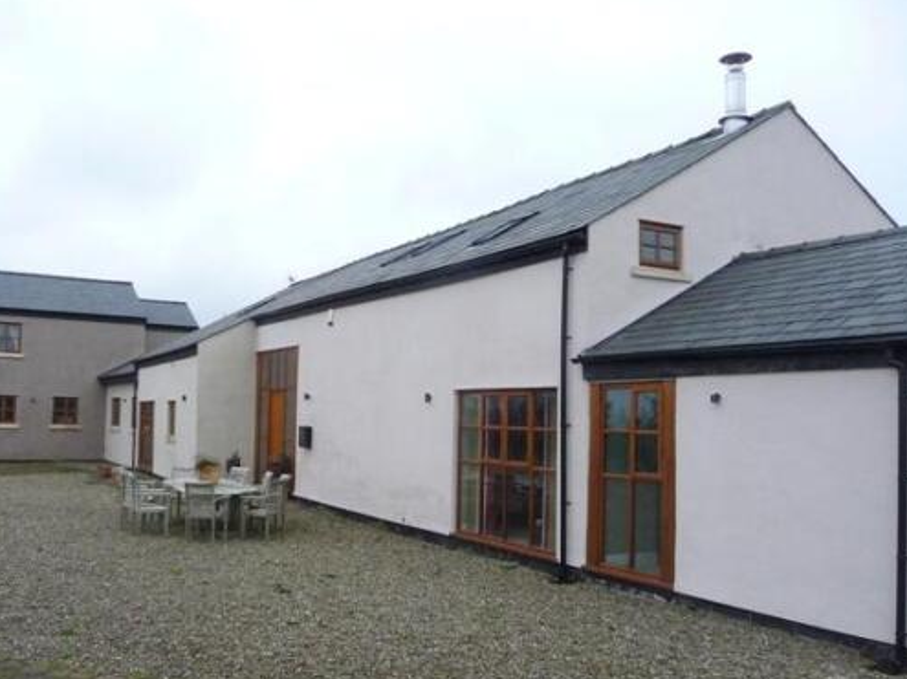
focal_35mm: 33
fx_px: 864
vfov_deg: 42.8
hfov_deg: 55.1
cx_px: 382
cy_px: 387
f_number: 3.3
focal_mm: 4.7
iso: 400
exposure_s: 1/400
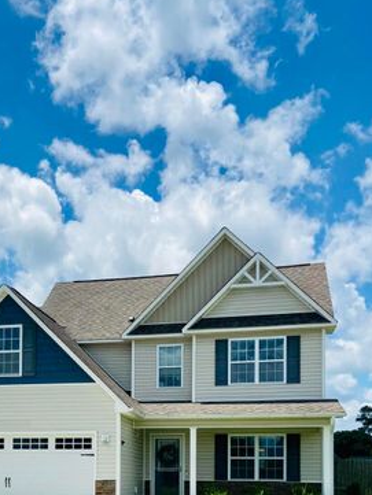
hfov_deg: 29.6
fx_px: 687
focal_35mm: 48
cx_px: 71
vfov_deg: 37.0
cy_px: 449
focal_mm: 4.25
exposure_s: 1/5025
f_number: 1.8
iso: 32
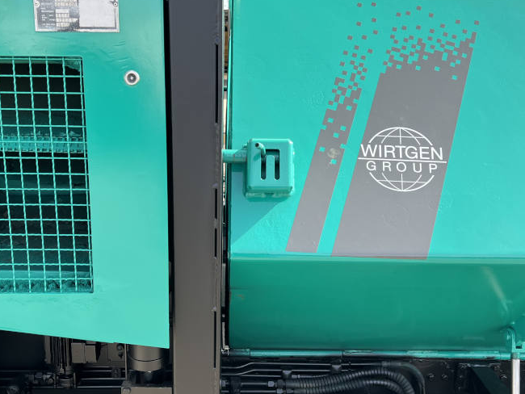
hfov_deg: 46.6
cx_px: 225
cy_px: 207
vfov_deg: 36.0
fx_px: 607
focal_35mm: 40
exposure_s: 1/797
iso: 50
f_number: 1.5
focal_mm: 5.7
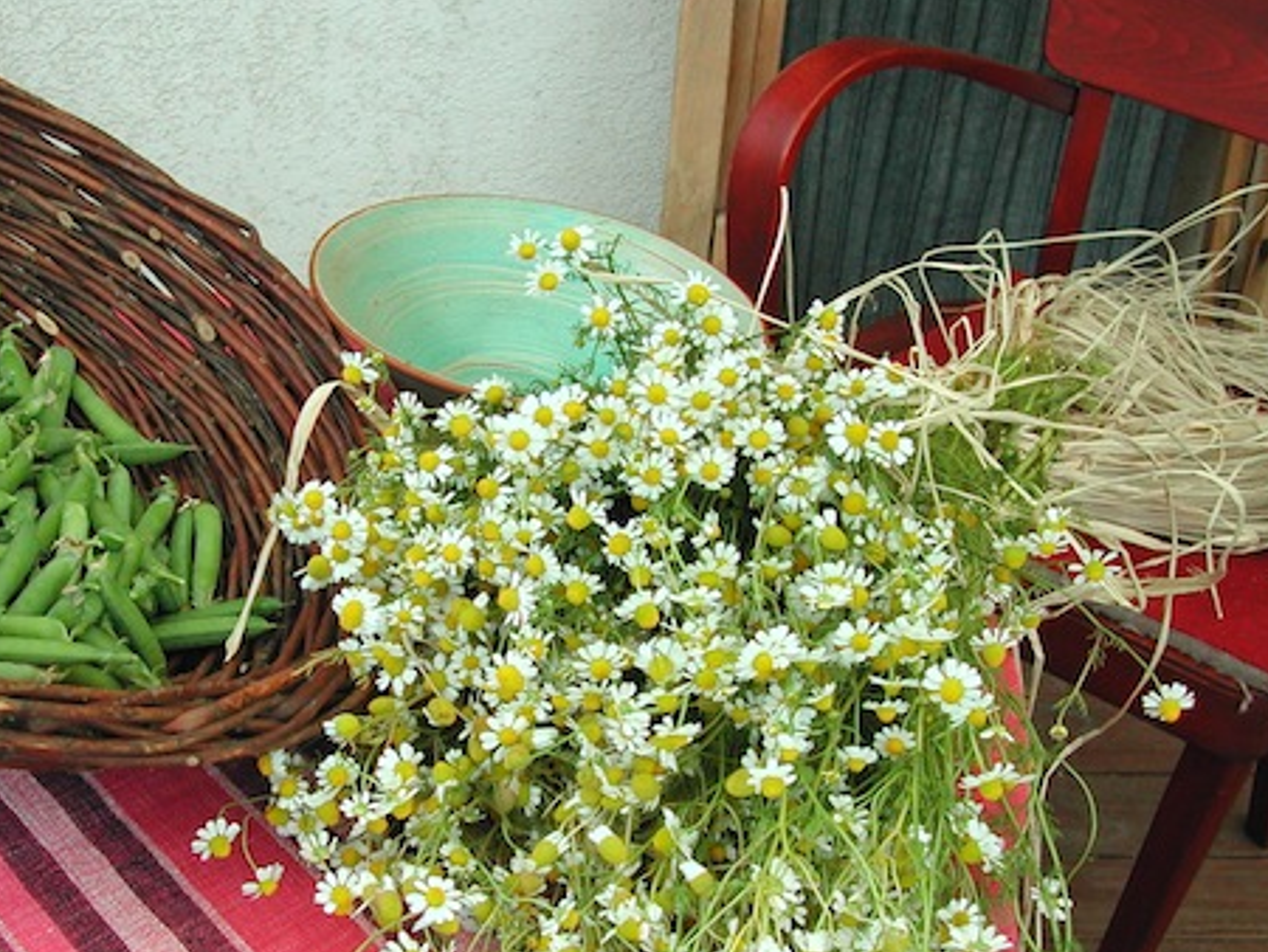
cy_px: 566
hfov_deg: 35.1
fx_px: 1979
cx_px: 400
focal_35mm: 54
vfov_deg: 27.0
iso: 100
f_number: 2.8
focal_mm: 8
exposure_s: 1/137
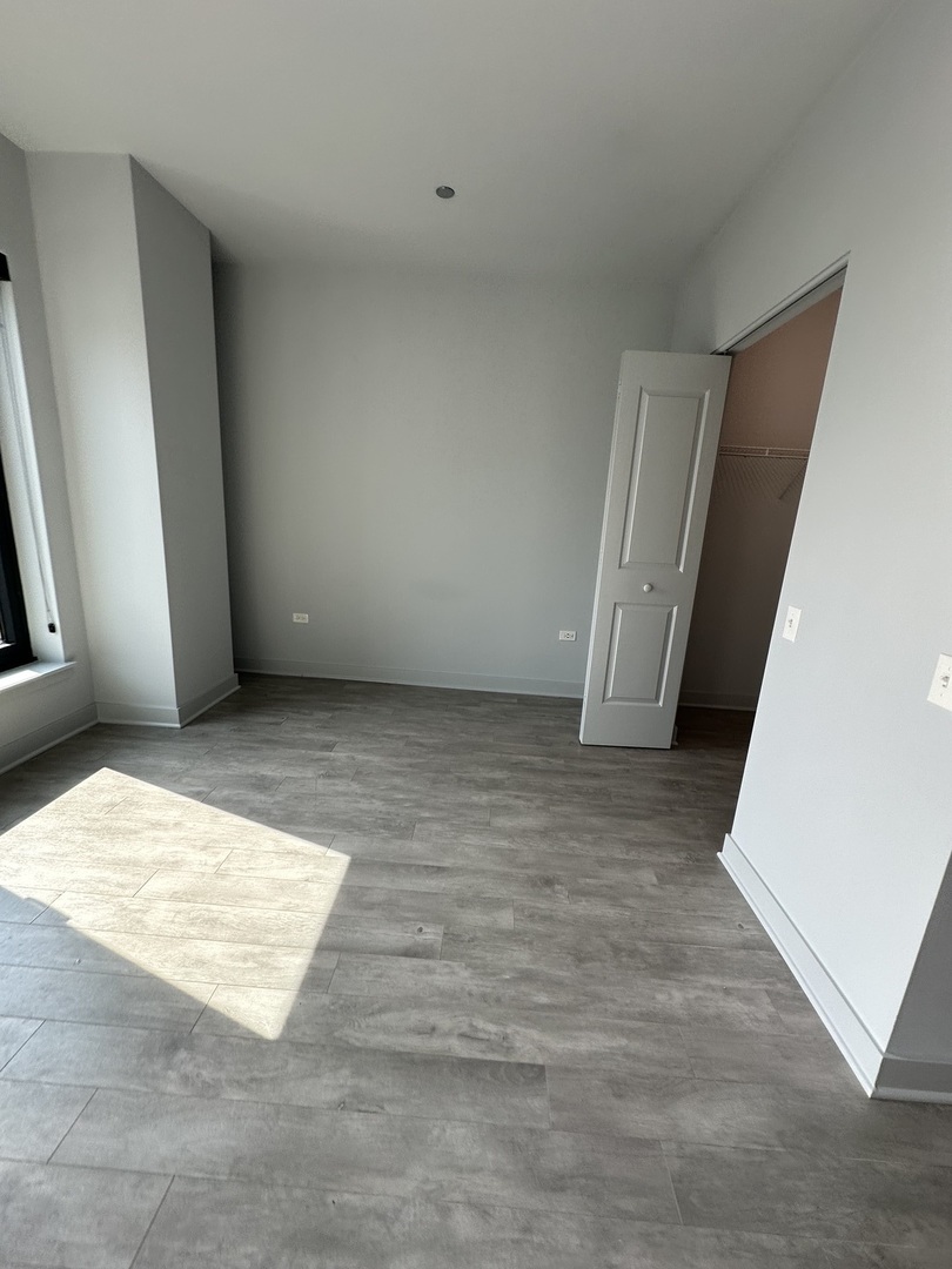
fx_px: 513
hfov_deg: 85.7
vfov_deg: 102.1
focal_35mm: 14
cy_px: 634
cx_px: 476
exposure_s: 1/99
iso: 50
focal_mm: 2.22
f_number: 2.2
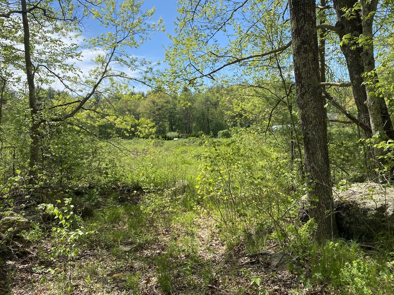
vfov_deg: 53.1
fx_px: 296
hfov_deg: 67.3
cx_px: 197
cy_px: 148
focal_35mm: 26
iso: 32
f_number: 1.8
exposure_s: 1/1678
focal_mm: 4.25
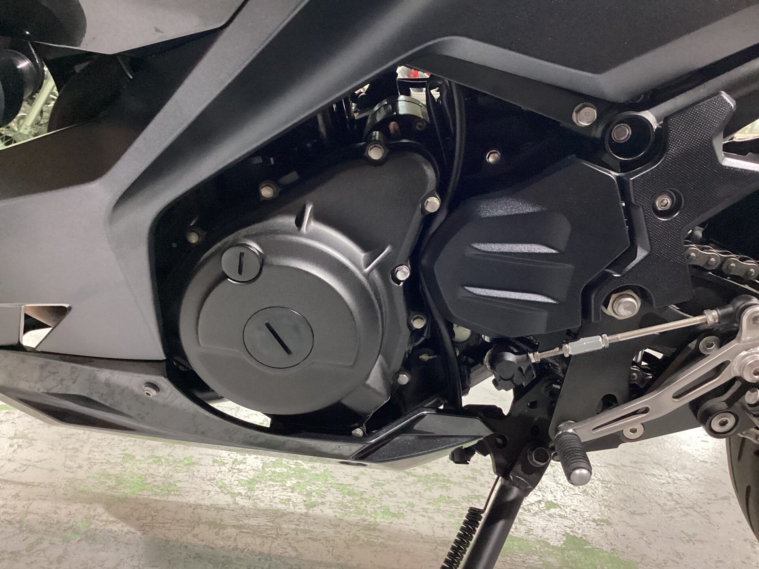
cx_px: 380
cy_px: 284
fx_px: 680
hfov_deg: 58.4
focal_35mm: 31
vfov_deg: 45.4
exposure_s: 1/40
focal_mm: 3.3
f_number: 2.4
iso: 400
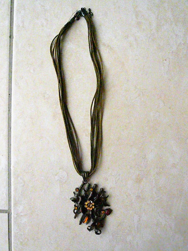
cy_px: 126
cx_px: 94
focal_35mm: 28
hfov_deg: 49.7
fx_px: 203
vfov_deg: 63.4
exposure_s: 1/400
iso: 3200
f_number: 8
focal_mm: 4.6
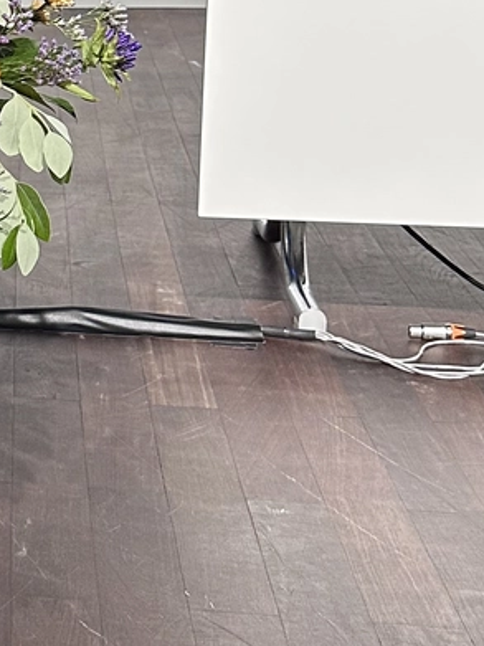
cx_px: -313
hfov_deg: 14.6
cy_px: 109
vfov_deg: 21.0
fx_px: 1716
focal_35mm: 92
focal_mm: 6.86
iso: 250
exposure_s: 1/60
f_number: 1.78
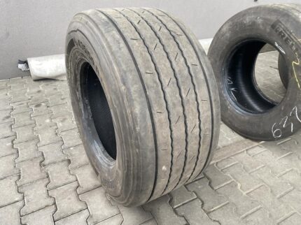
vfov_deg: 53.0
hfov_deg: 67.3
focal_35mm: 26
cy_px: 112
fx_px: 226
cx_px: 150
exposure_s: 1/100
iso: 64
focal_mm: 4.25
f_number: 1.8
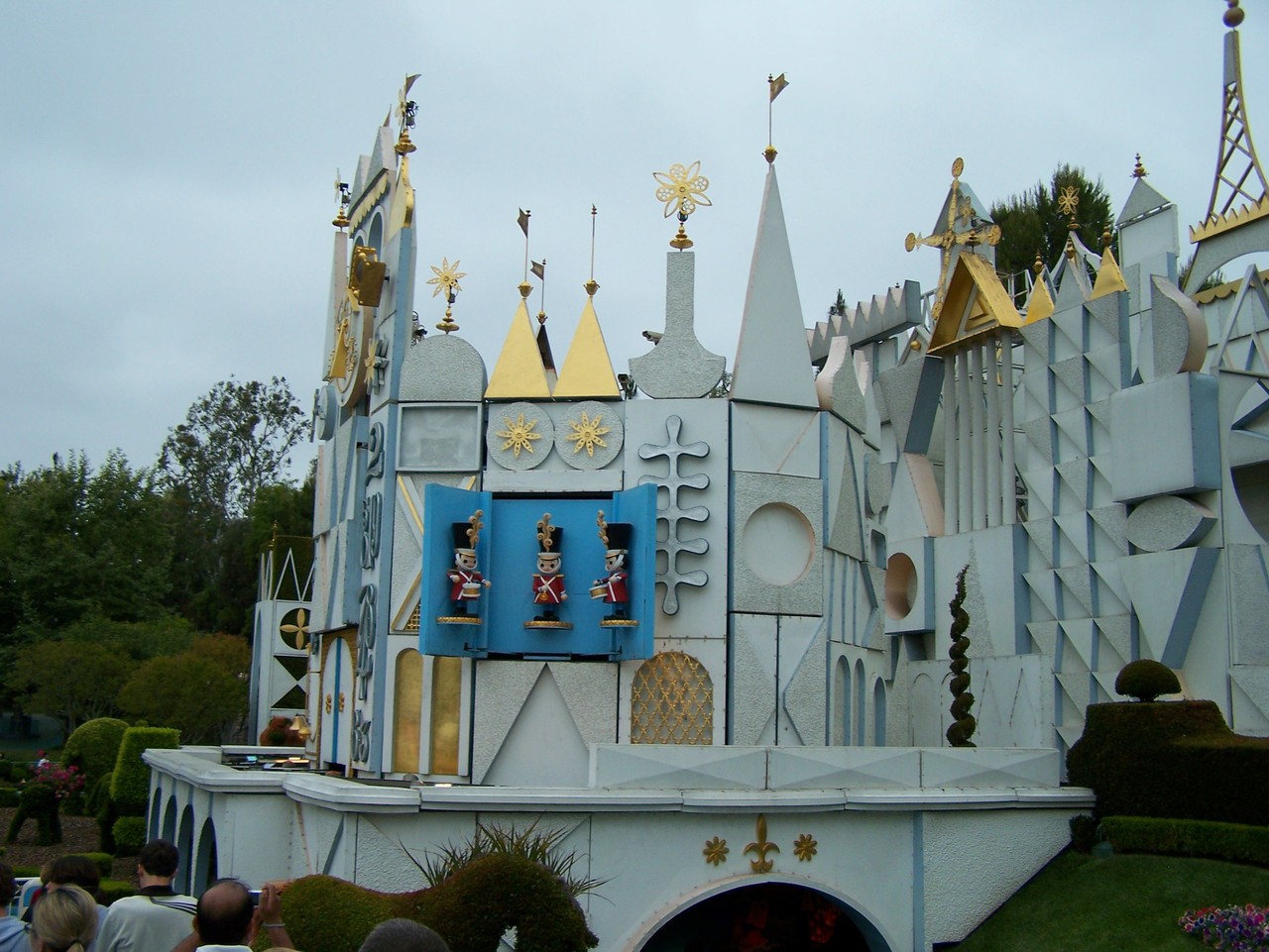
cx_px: 634
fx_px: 1394
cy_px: 476
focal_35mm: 38
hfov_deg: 49.0
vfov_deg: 37.7
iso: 80
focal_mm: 6.3
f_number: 2.8
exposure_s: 1/640
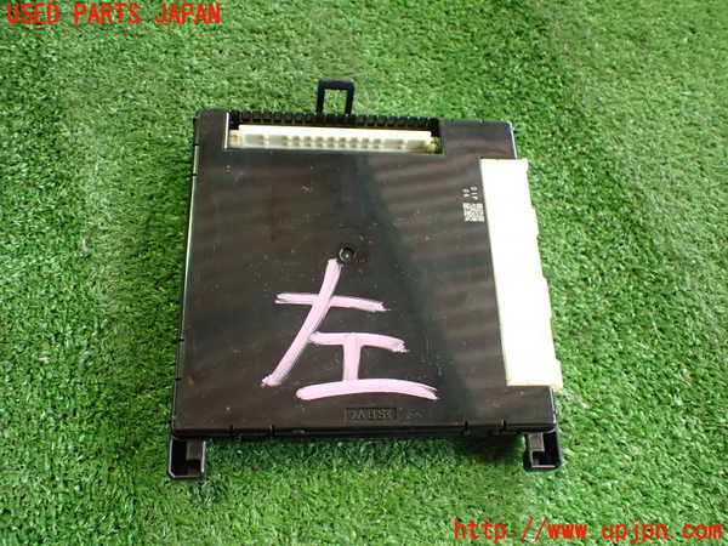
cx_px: 364
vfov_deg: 46.8
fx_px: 631
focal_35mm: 30
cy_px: 273
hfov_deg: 60.0
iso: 800
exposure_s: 1/60
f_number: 2.3
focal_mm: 5.4
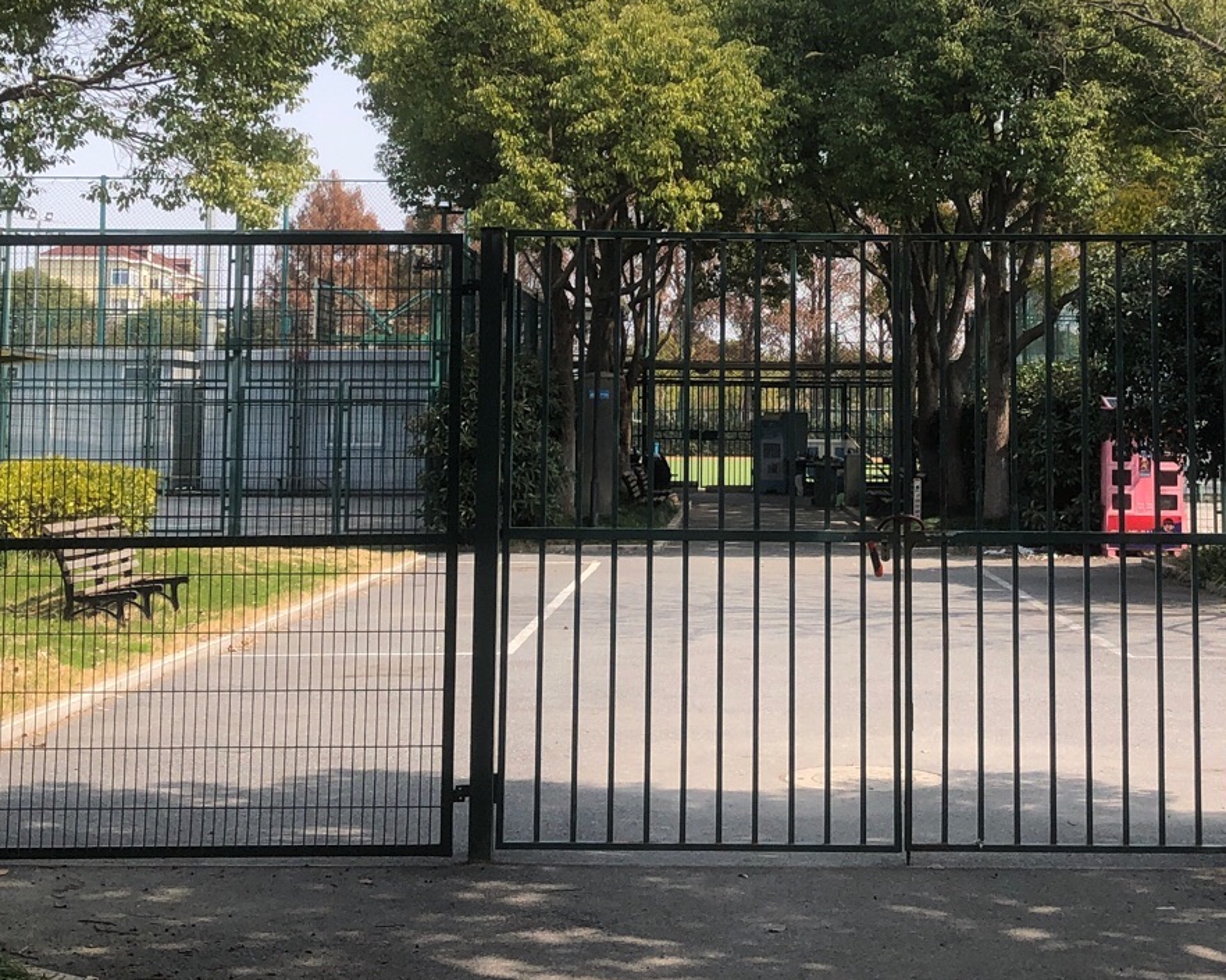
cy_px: 288
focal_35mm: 62
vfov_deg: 24.4
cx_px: 787
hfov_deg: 30.3
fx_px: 2249
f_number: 1.8
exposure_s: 1/960
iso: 20
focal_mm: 4
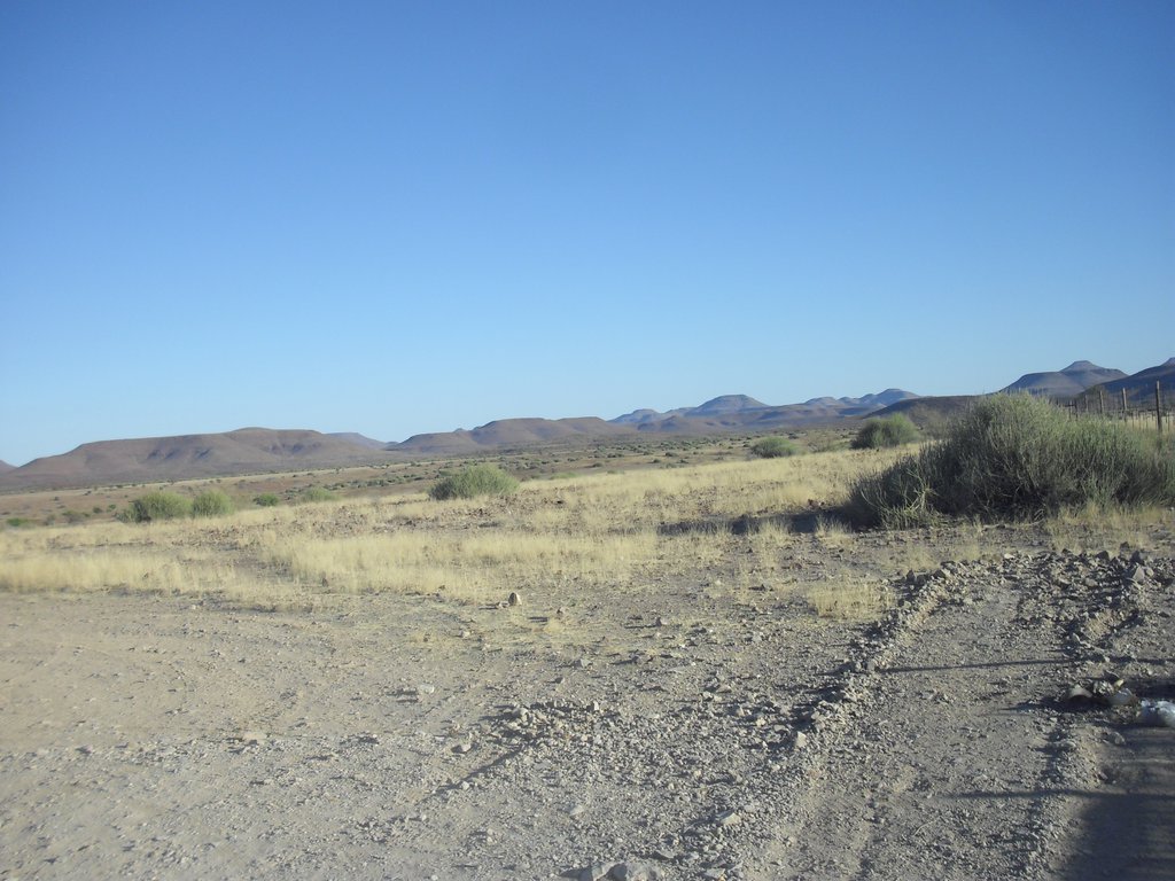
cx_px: 588
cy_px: 440
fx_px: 1290
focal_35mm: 38
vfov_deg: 37.7
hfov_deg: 49.0
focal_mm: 6.2
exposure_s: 1/200
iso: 100
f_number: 8
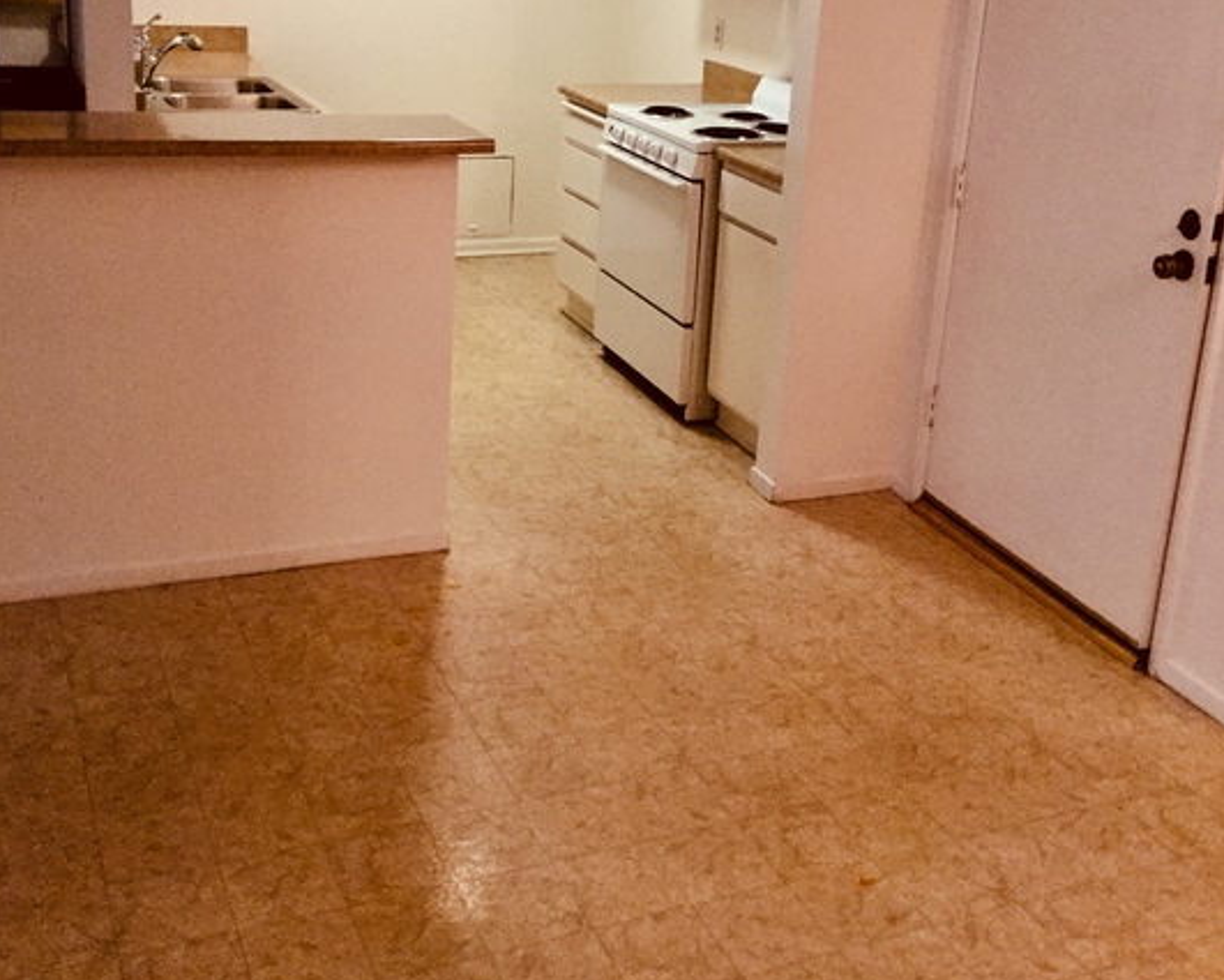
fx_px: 1486
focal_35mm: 41
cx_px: 615
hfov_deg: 44.8
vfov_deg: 36.1
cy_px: 311
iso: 125
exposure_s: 1/30
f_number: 2.4
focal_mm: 3.3
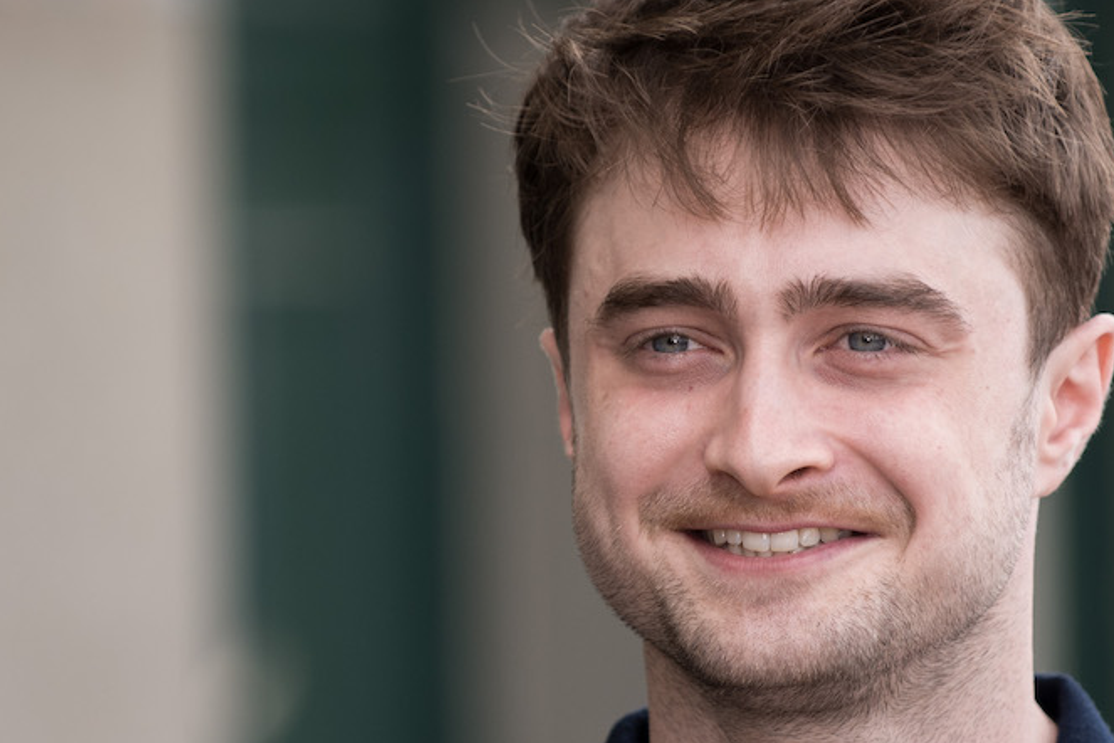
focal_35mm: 377
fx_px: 11665
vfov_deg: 3.6
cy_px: 536
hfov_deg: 5.5
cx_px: 519
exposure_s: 1/800
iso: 320
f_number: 3.2
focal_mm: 200
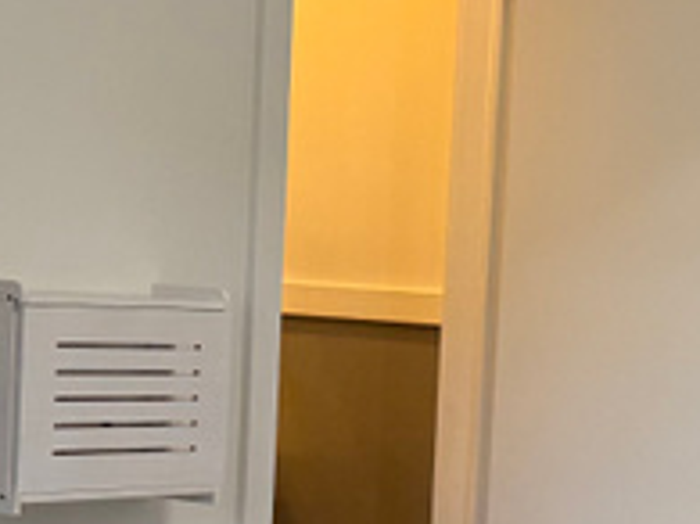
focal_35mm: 126
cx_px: 309
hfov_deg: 15.6
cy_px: 542
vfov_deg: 11.6
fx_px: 2546
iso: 125
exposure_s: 1/120
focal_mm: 6.76
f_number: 1.78
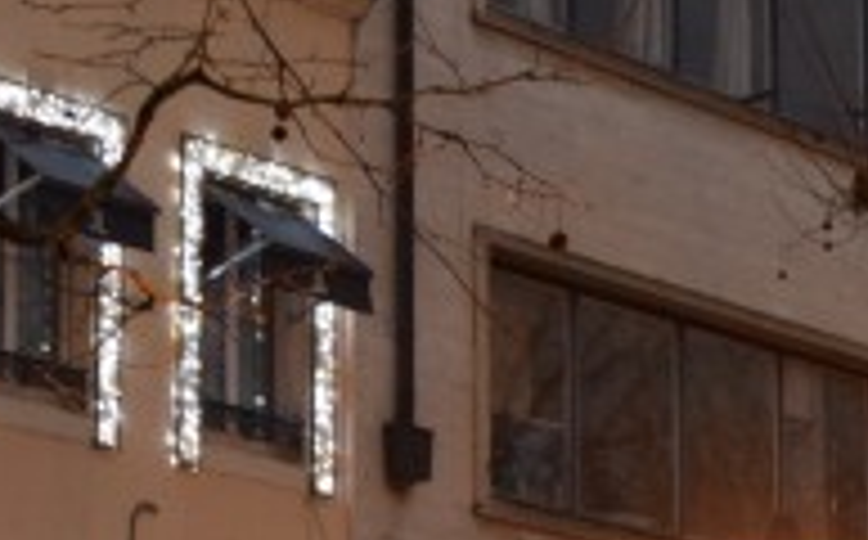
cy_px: 616
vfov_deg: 7.0
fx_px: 4410
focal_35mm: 187
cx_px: 585
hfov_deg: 11.2
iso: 640
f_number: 4
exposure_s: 1/60
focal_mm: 23
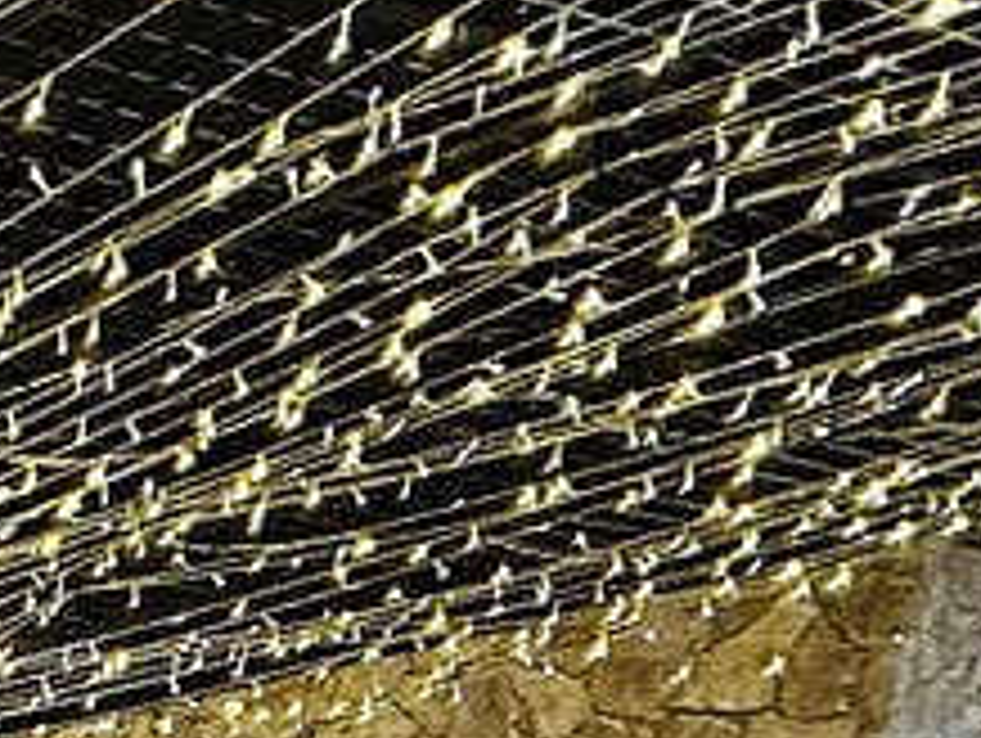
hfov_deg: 16.5
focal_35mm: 77
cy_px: 1814
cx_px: -1152
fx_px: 2185
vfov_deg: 13.5
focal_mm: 2.22
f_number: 2.2
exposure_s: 1/55
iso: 500
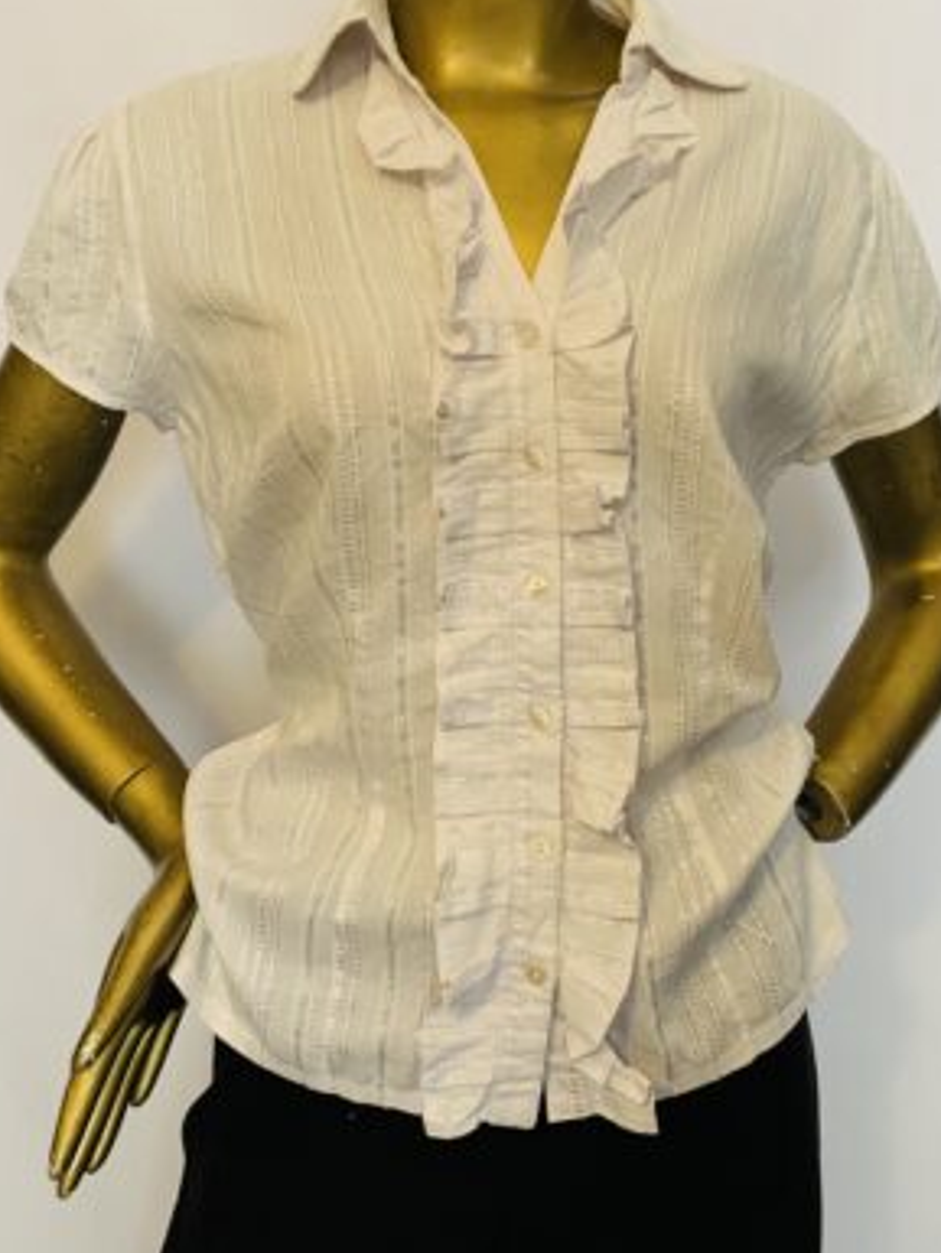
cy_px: 490
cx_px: 518
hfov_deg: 39.6
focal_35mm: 36
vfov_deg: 50.9
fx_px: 1304
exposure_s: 1/44
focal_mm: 4.25
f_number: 1.8
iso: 160
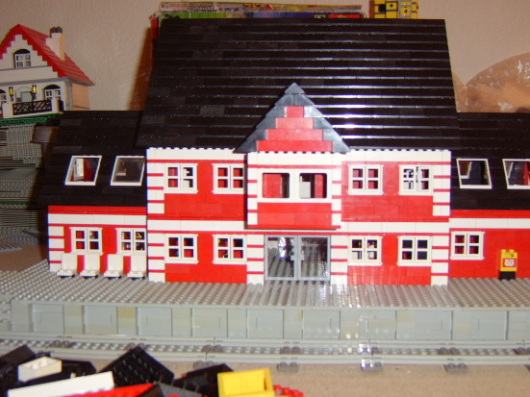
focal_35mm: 36
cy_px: 190
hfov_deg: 51.2
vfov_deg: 39.6
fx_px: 551
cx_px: 301
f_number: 2.7
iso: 141
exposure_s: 1/30
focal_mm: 8.13
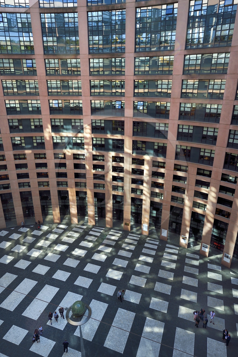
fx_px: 218
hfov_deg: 57.2
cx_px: 119
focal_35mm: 22
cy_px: 178
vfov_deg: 78.6
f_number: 11
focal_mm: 22
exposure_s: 1/125
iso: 400
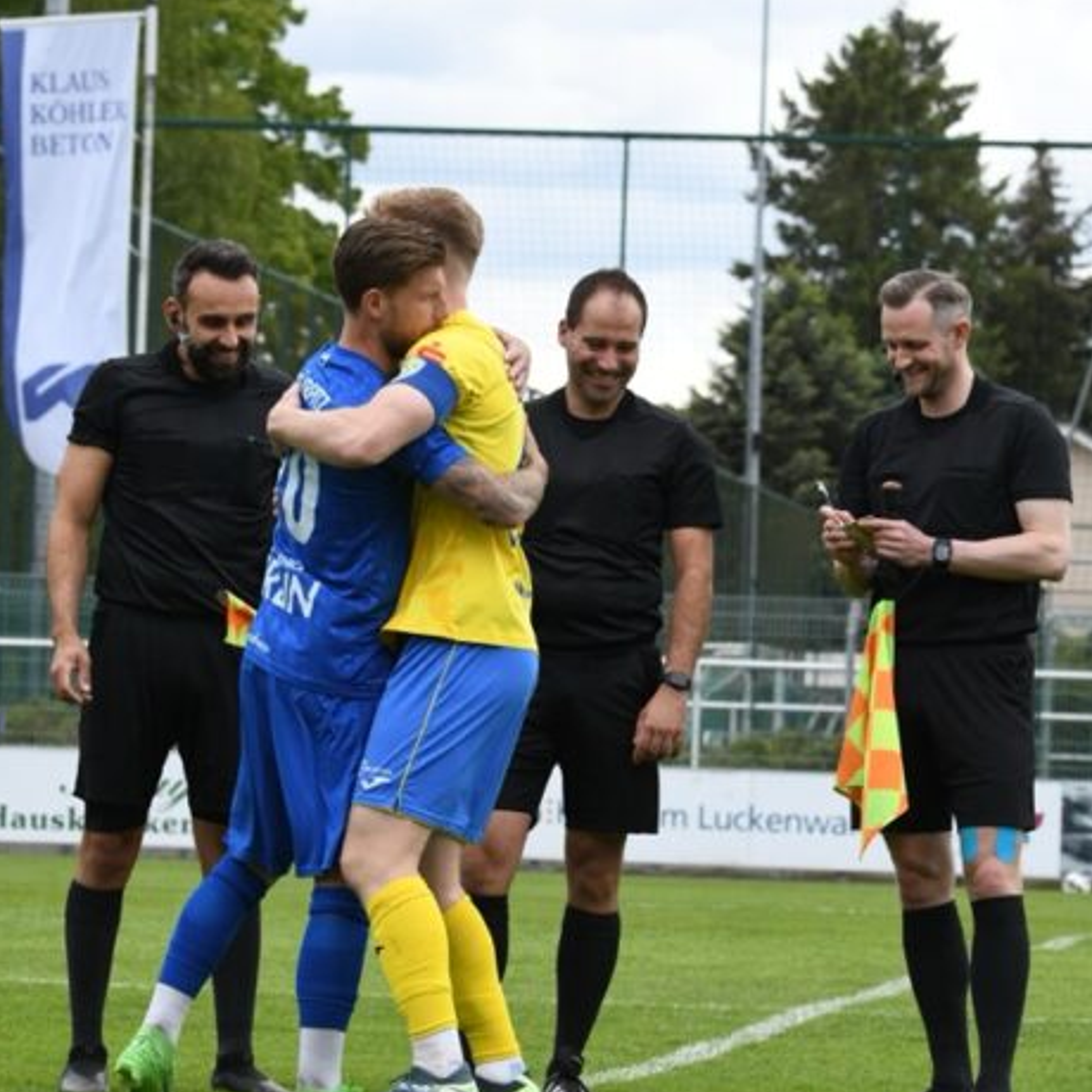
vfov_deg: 7.1
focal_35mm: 246
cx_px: 541
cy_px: 572
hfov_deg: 7.1
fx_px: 8780
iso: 1250
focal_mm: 130
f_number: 8
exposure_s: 1/1600
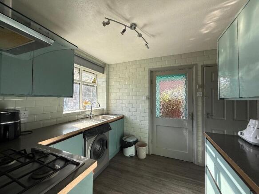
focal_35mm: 14
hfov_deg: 102.1
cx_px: 130
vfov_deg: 85.7
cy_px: 97
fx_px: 105
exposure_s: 1/220
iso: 64
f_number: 2.2
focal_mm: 2.22
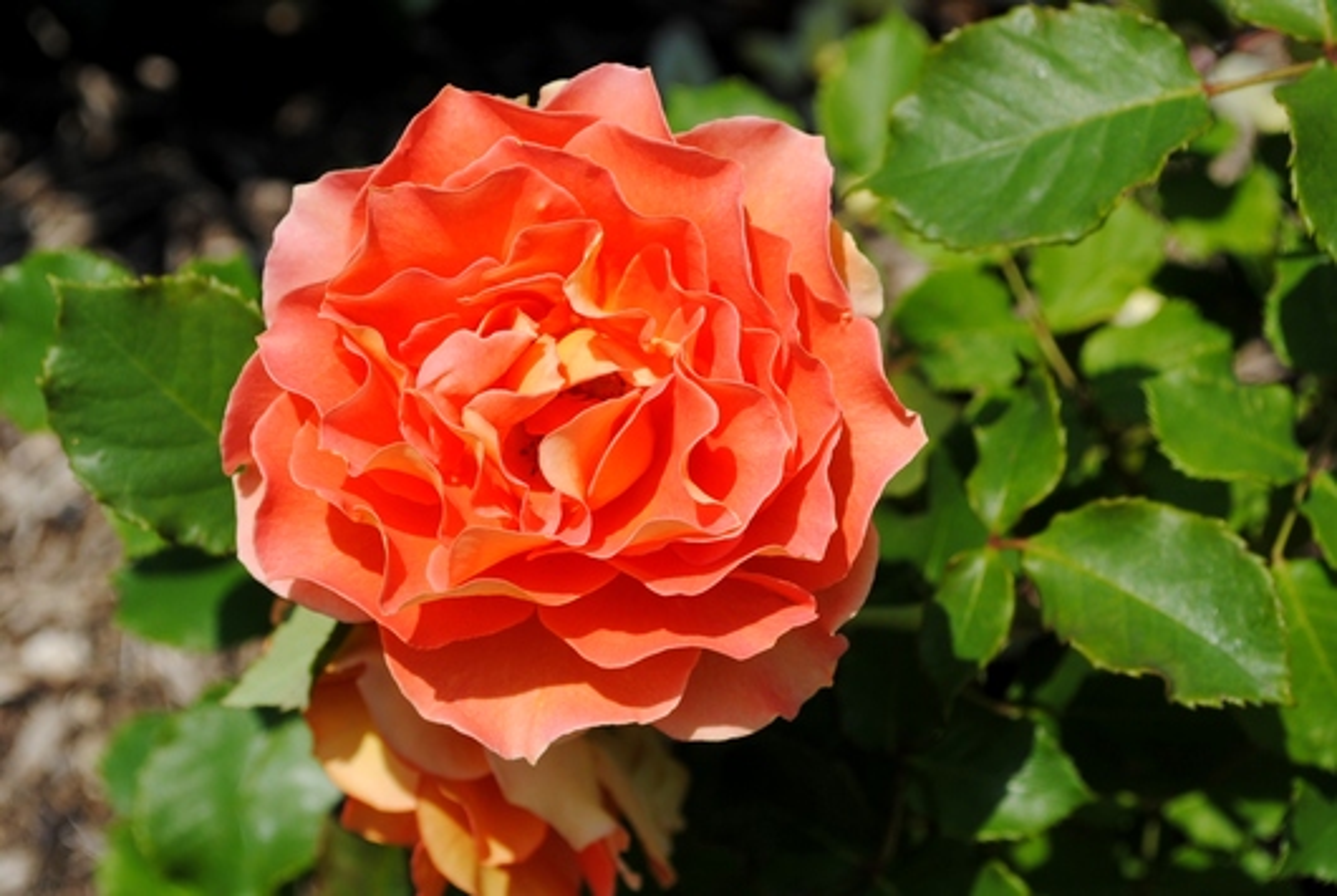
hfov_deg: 27.0
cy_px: 448
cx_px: 668
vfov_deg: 18.2
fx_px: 2789
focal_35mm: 75
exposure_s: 1/500
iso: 100
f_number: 7.1
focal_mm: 50
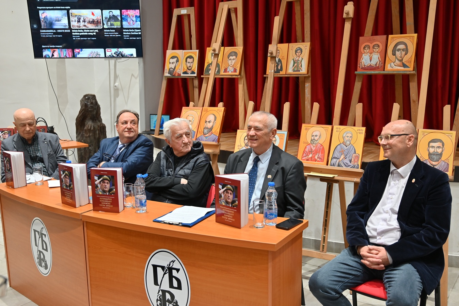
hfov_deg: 54.4
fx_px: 446
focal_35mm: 35
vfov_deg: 37.9
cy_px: 153
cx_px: 230
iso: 320
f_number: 4
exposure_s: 1/30
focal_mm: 35
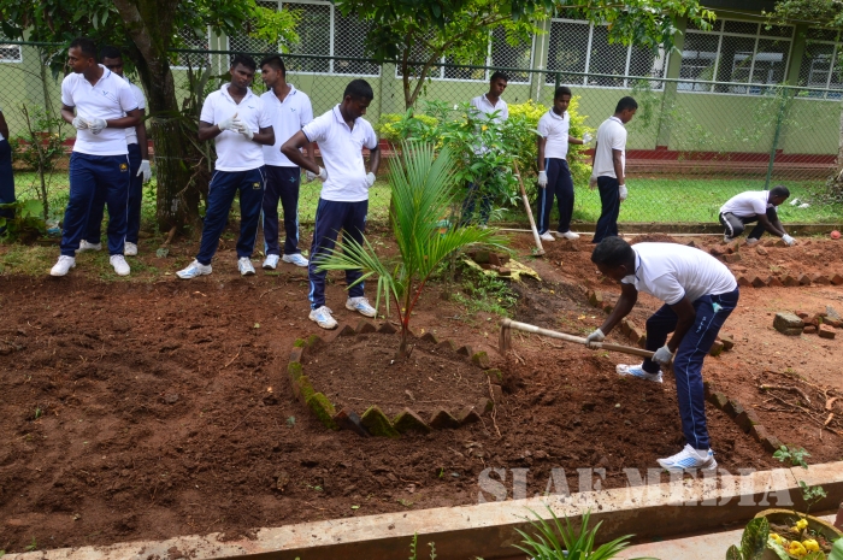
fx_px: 632
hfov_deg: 67.4
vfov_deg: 47.8
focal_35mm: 27
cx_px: 422
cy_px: 280
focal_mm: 18
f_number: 11
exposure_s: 1/125
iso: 400
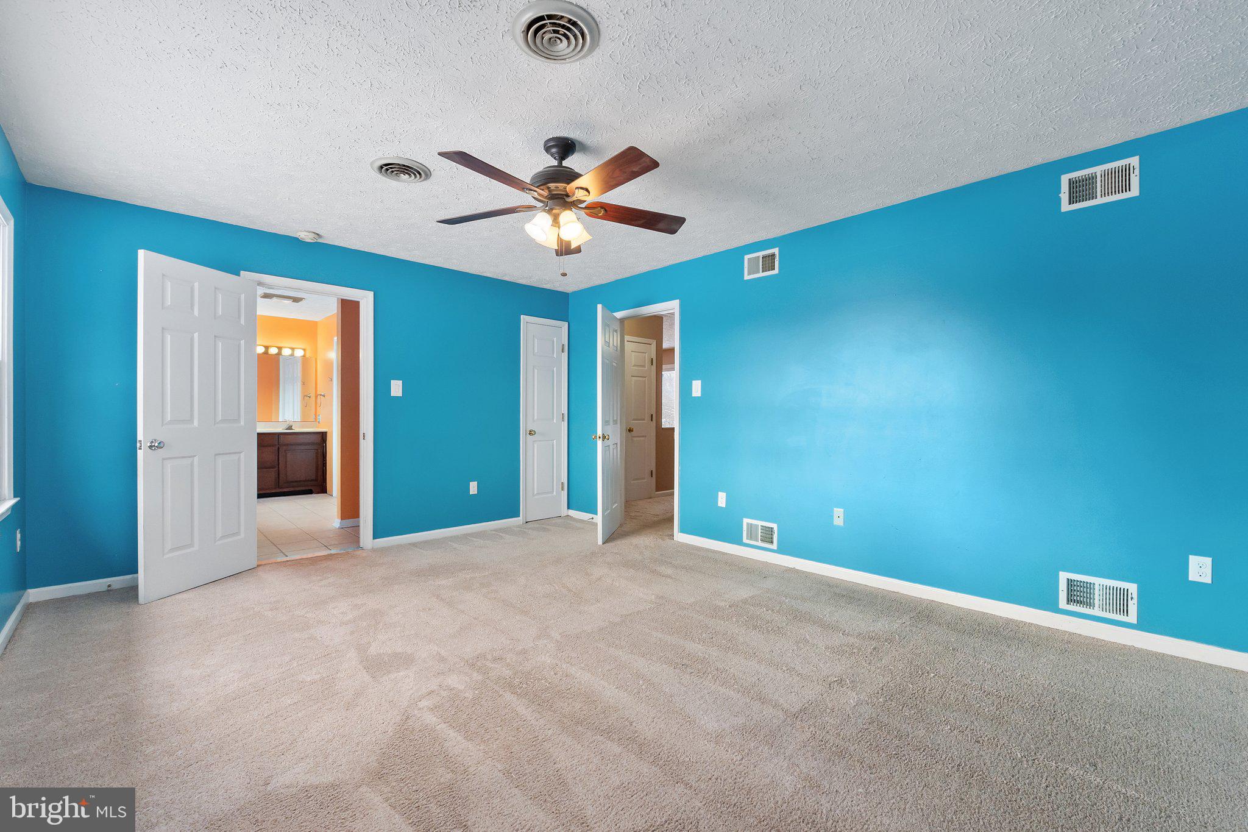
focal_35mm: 15
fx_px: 520
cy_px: 416
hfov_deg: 100.4
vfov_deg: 77.3
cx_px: 624
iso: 640
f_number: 8
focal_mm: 10
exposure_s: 1/13
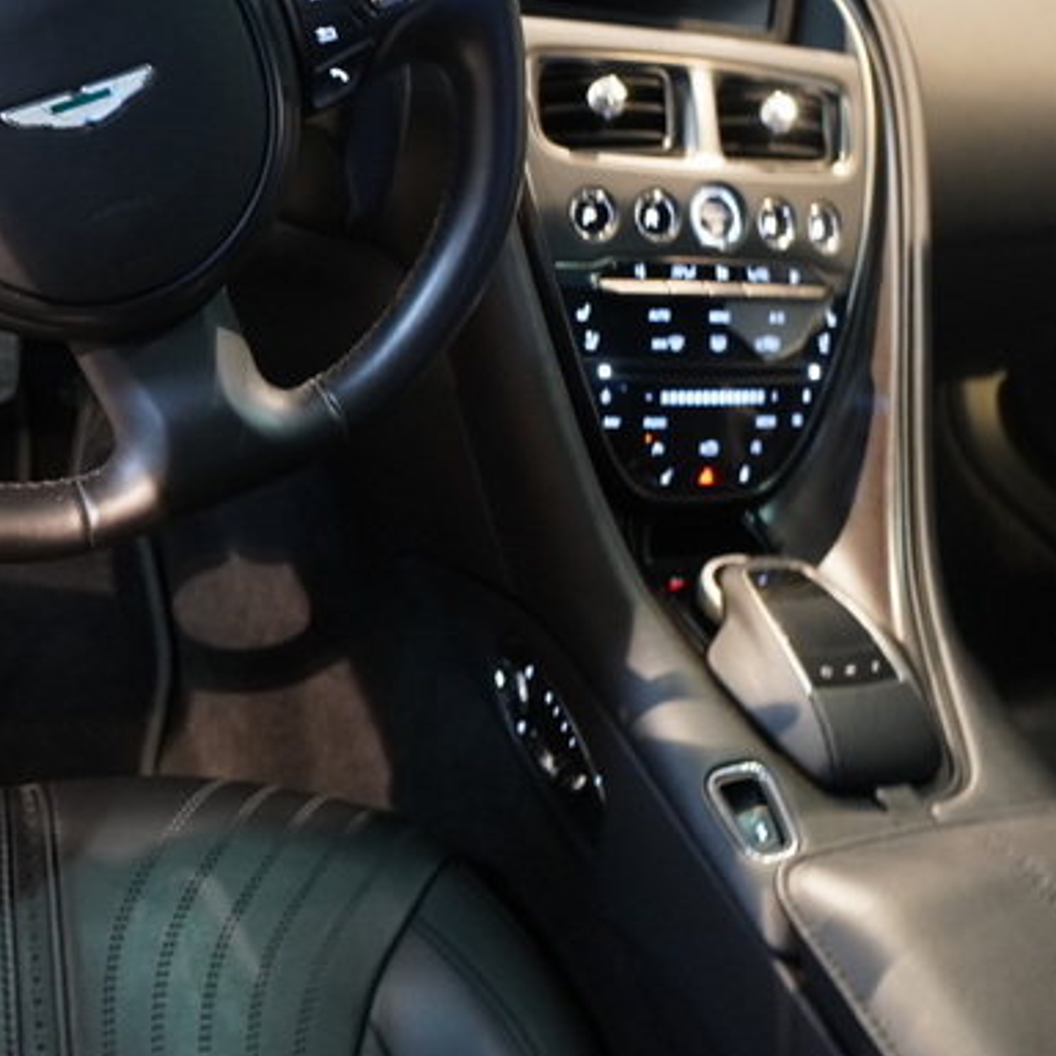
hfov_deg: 42.0
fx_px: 1377
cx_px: 503
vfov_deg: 41.3
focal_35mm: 40
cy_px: 336
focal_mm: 15
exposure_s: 1/6
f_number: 4
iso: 2000
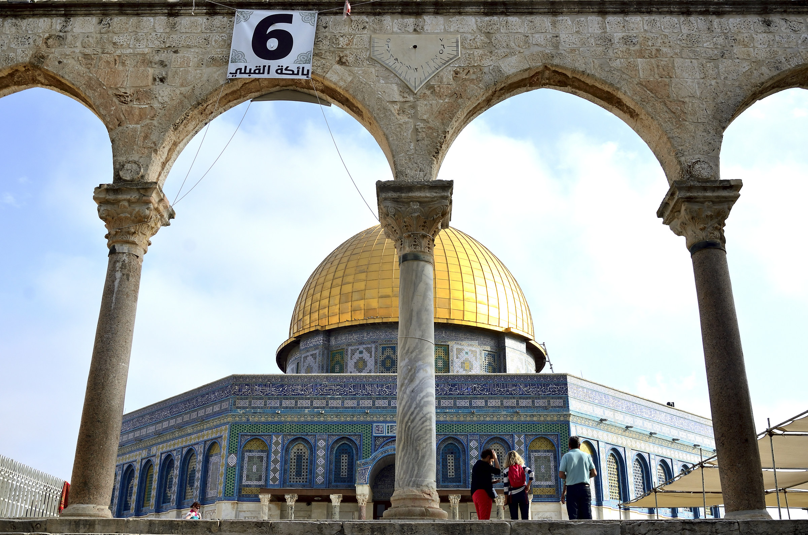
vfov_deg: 36.7
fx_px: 806
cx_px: 404
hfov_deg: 53.2
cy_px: 268
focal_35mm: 36
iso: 200
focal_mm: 24
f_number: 7.1
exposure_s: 1/800
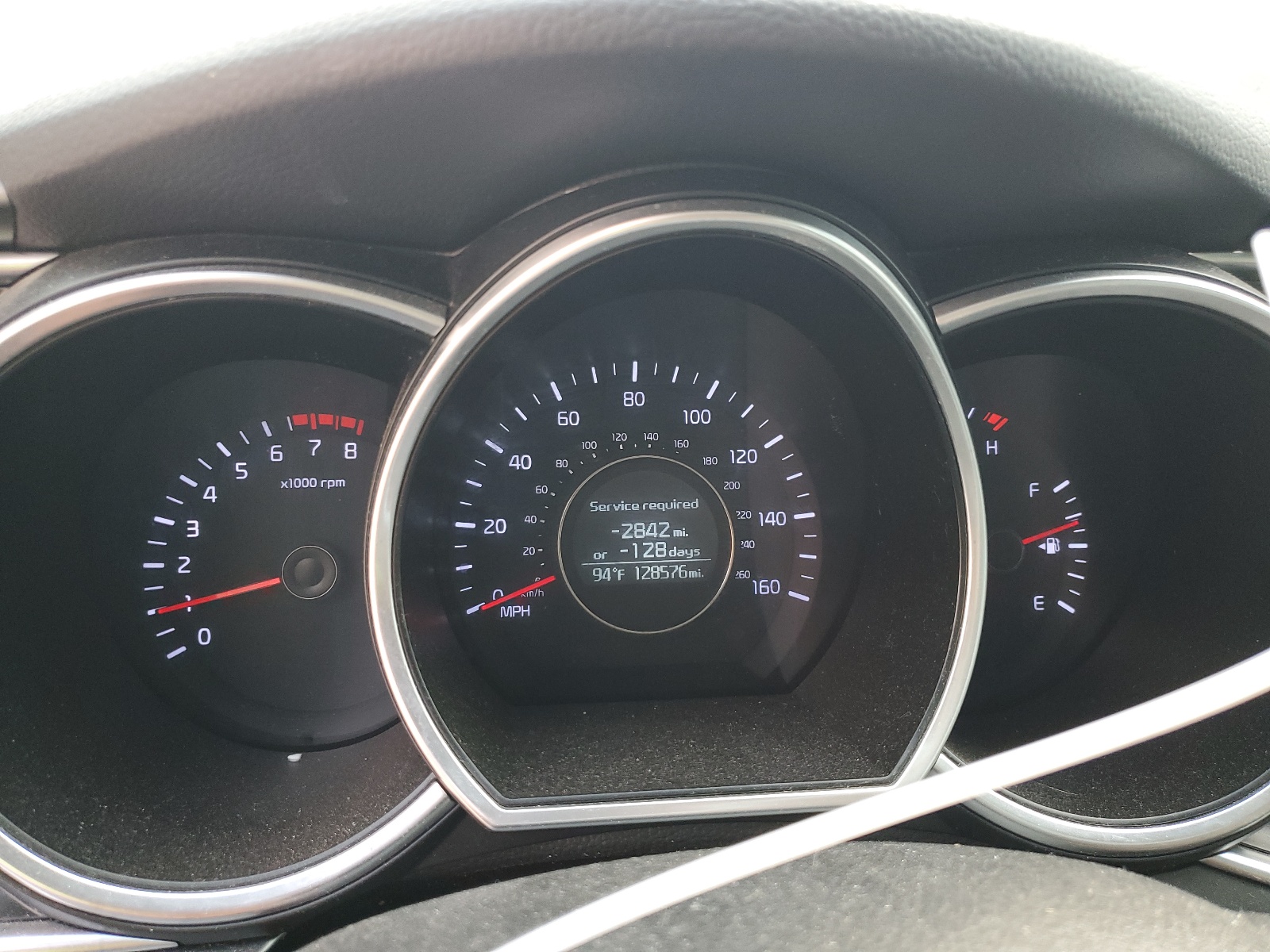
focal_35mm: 26
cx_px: 635
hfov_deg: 67.3
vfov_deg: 53.1
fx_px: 954
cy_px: 476
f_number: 1.5
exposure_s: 1/120
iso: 98
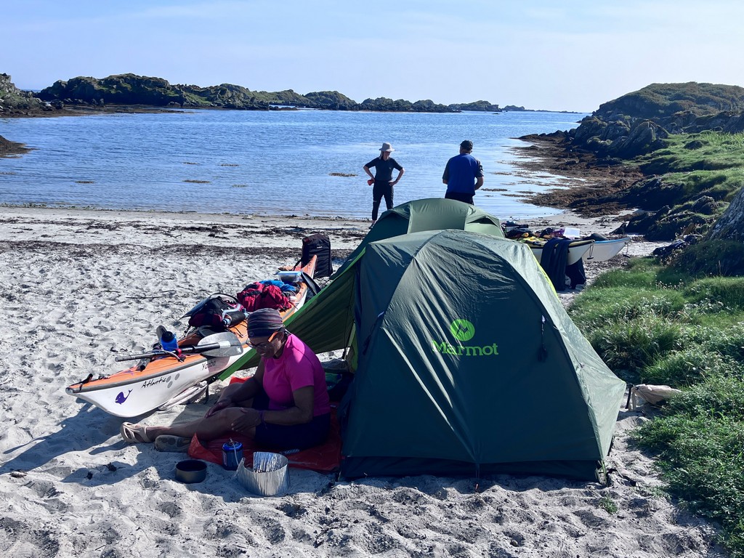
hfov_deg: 63.4
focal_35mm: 28
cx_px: 372
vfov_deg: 49.7
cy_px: 279
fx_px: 602
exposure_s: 1/2208
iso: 32
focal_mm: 3.99
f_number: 1.8
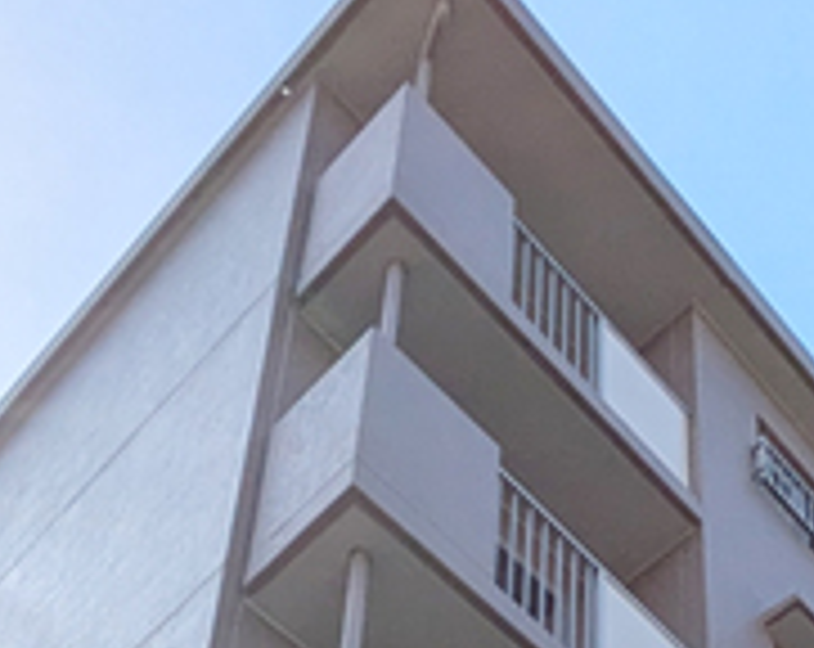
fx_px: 1731
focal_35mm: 72
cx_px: 663
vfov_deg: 16.4
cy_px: 1282
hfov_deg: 25.9
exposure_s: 1/5348
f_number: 2.2
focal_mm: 1.83
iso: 48
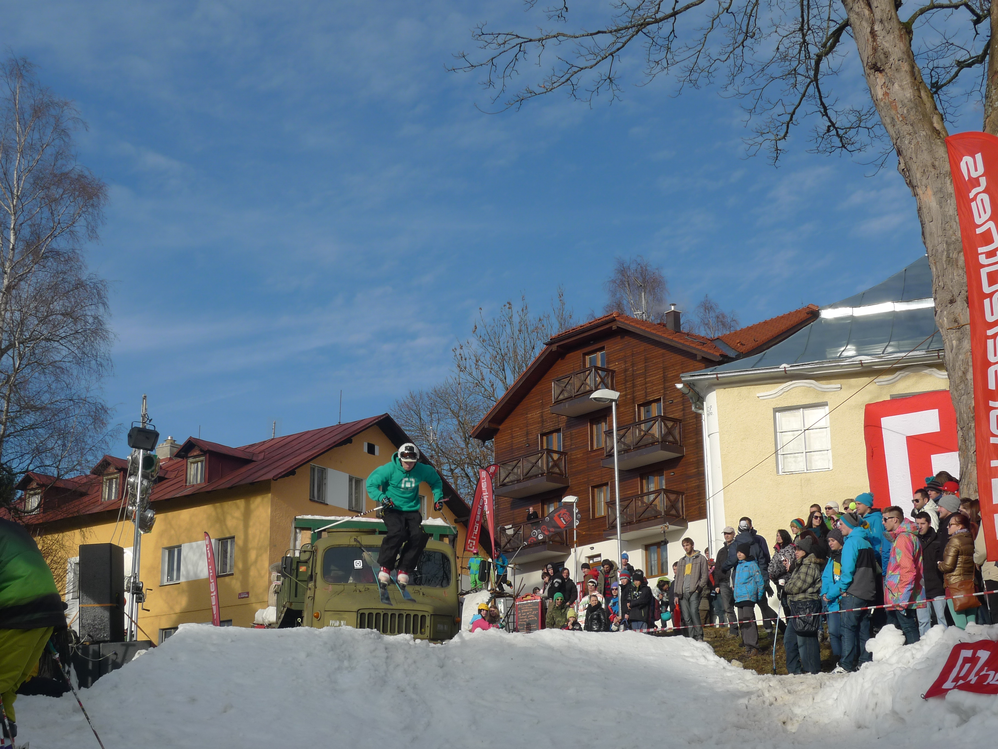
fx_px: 1730
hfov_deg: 32.2
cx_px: 499
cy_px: 374
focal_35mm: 60
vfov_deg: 24.4
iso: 80
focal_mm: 12.8
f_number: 5.6
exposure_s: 1/400
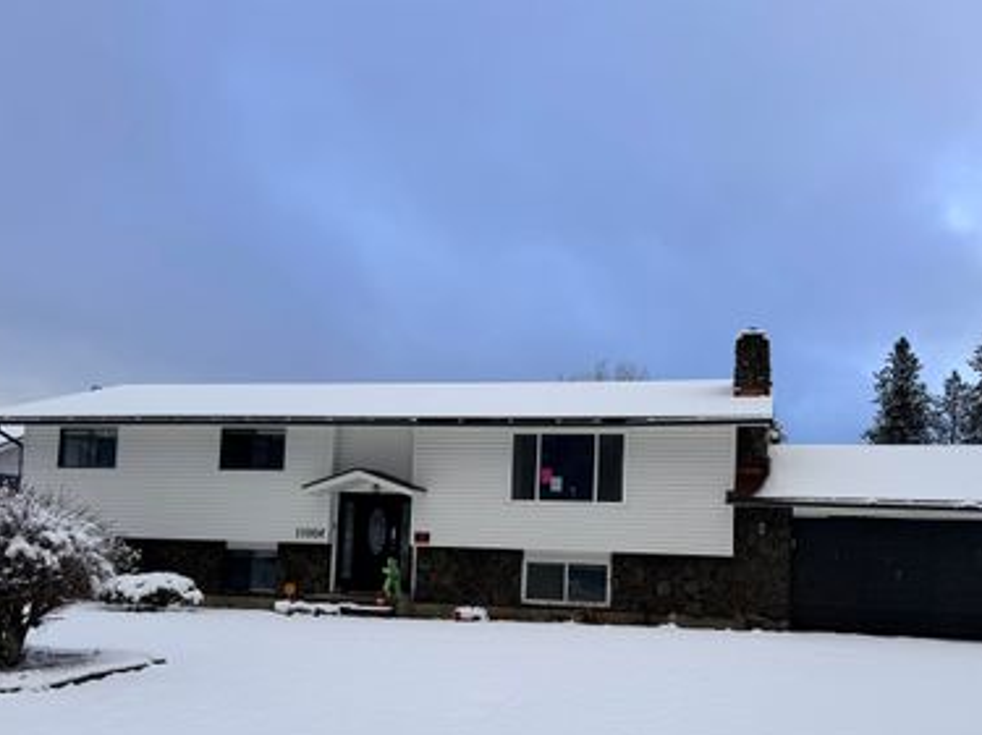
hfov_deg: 56.7
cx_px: 547
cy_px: 485
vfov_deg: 43.6
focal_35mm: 32
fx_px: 907
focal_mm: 6.76
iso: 80
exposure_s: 1/1385
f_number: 1.78
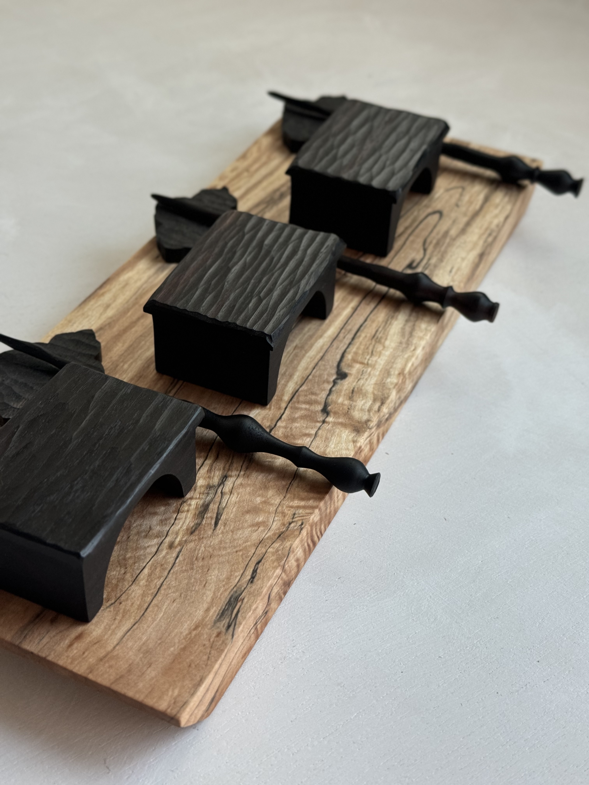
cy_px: 392
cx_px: 294
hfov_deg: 30.3
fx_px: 1089
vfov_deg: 39.7
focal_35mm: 48
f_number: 1.78
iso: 160
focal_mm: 6.76
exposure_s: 1/60
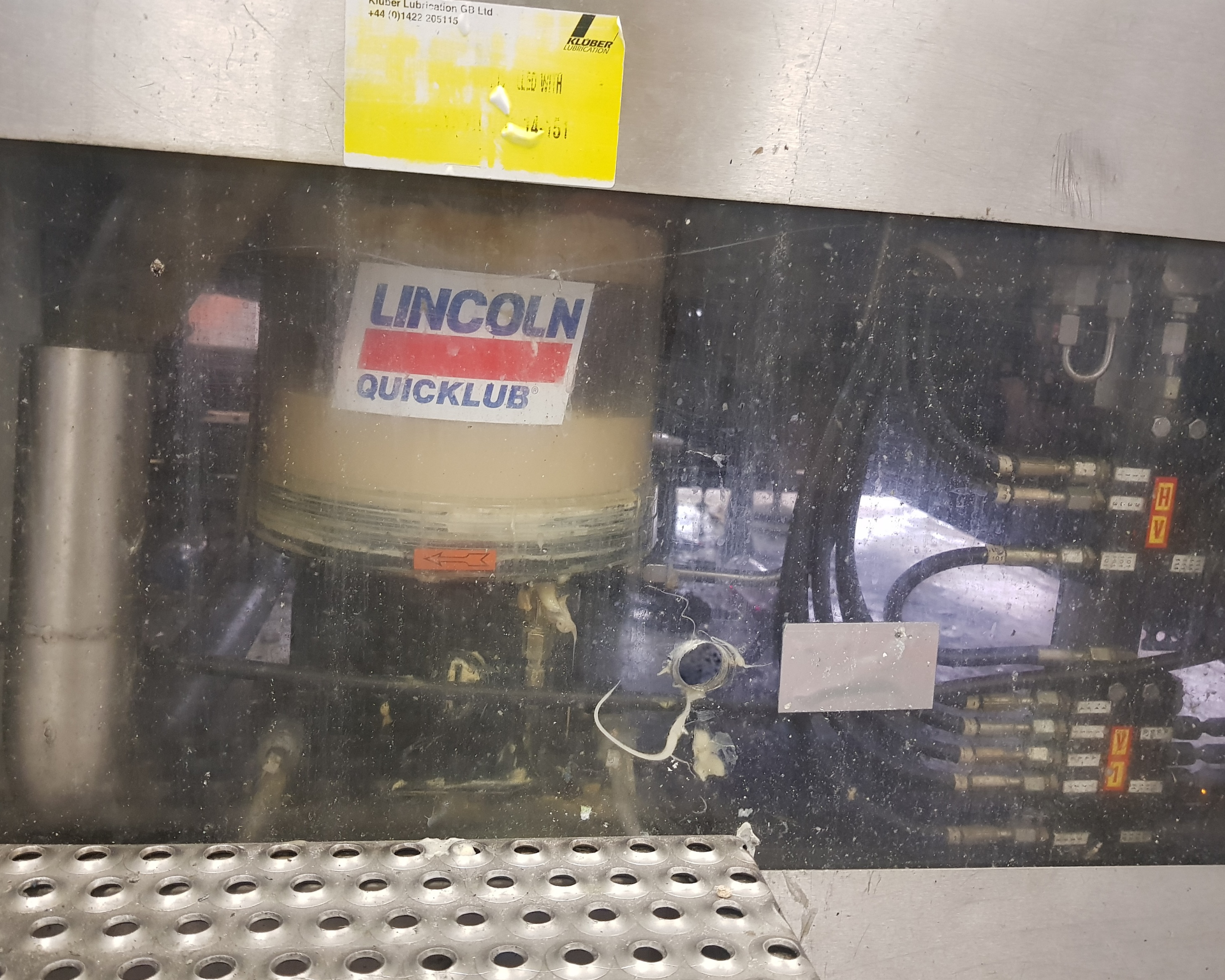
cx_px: 561
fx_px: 1015
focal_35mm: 28
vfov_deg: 51.5
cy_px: 503
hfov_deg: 62.1
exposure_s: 1/20
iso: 250
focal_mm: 4.3
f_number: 1.7
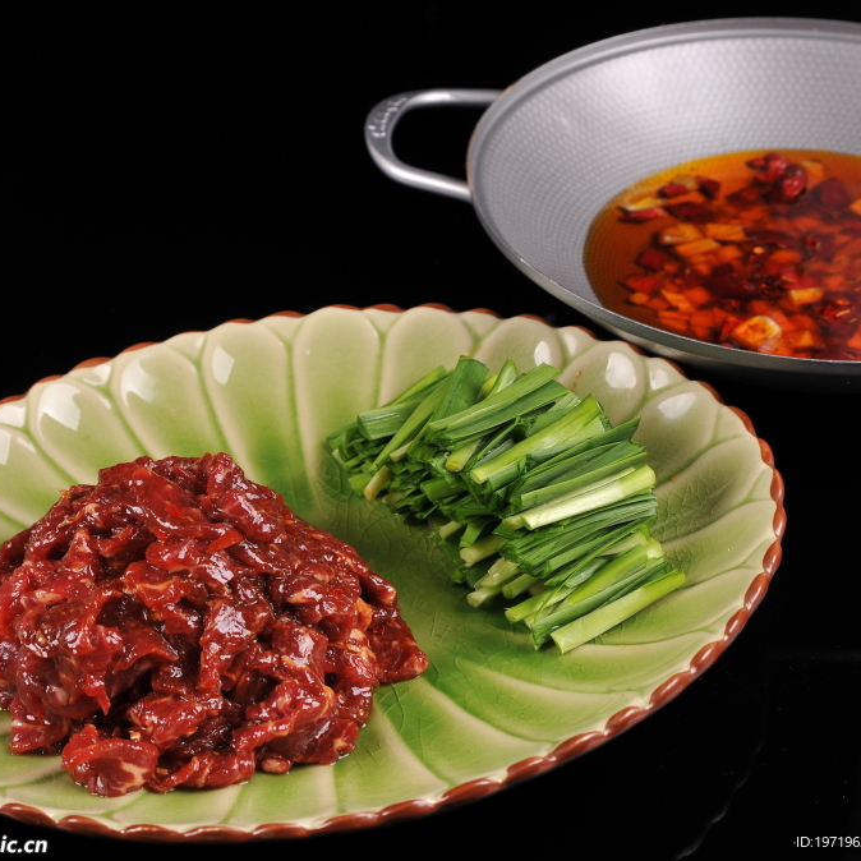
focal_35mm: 89
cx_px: 432
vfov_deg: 19.5
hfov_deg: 19.5
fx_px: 2505
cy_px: 433
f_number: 5.6
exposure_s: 1/160
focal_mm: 46
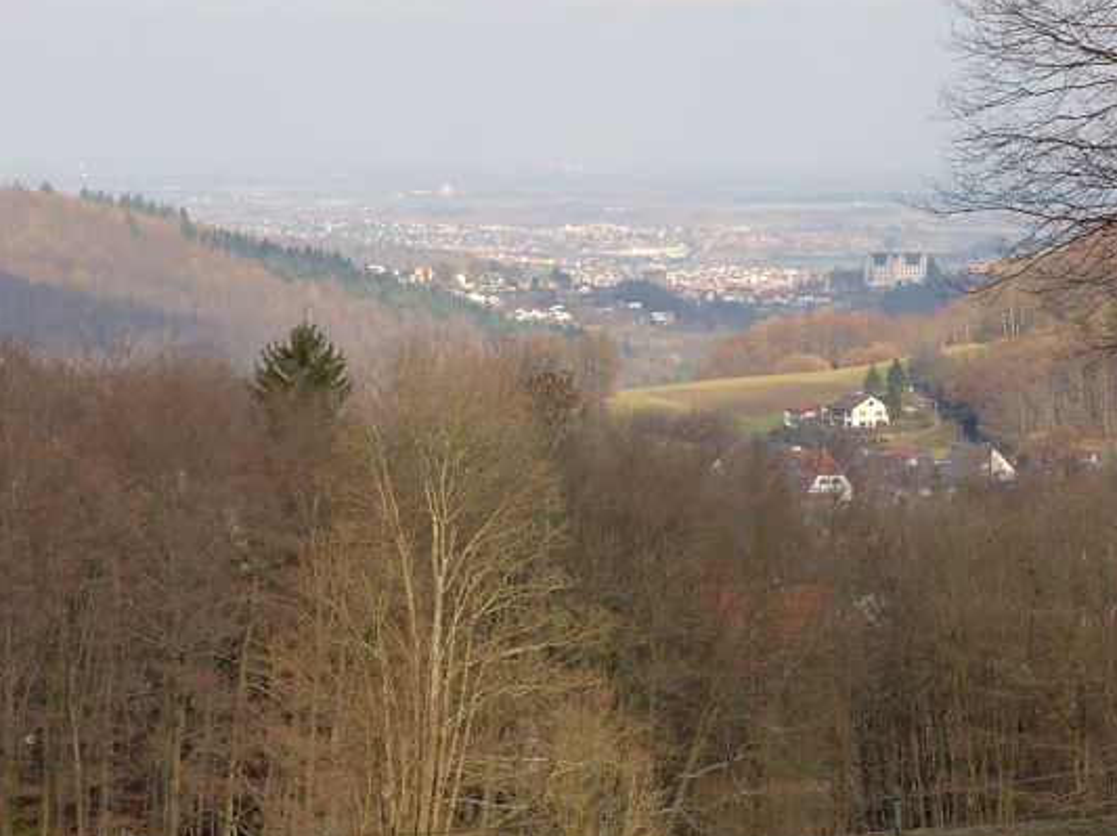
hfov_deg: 12.2
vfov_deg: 9.1
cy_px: 224
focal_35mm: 163
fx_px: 5247
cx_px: 557
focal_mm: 75
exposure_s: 1/640
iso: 200
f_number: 6.3
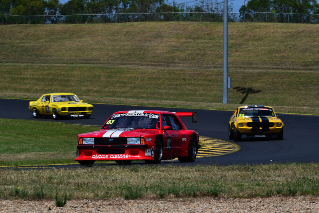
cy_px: 106
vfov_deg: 4.6
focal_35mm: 300
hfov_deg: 6.9
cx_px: 160
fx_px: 2659
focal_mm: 200
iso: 250
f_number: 14
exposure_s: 1/640
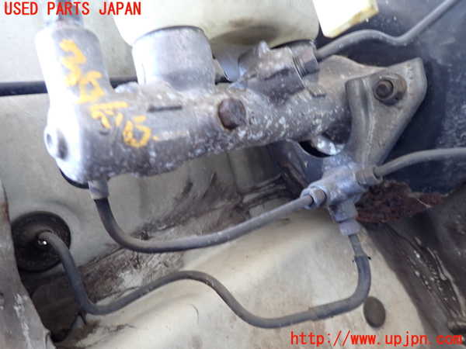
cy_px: 174
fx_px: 337
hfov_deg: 69.4
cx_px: 233
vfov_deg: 54.9
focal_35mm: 25
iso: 250
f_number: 2
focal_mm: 4.5
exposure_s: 1/30
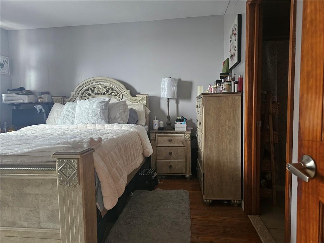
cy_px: 122
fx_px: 215
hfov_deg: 73.9
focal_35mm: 23
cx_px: 162
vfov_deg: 58.9
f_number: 1.7
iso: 640
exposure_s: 1/40
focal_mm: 6.3
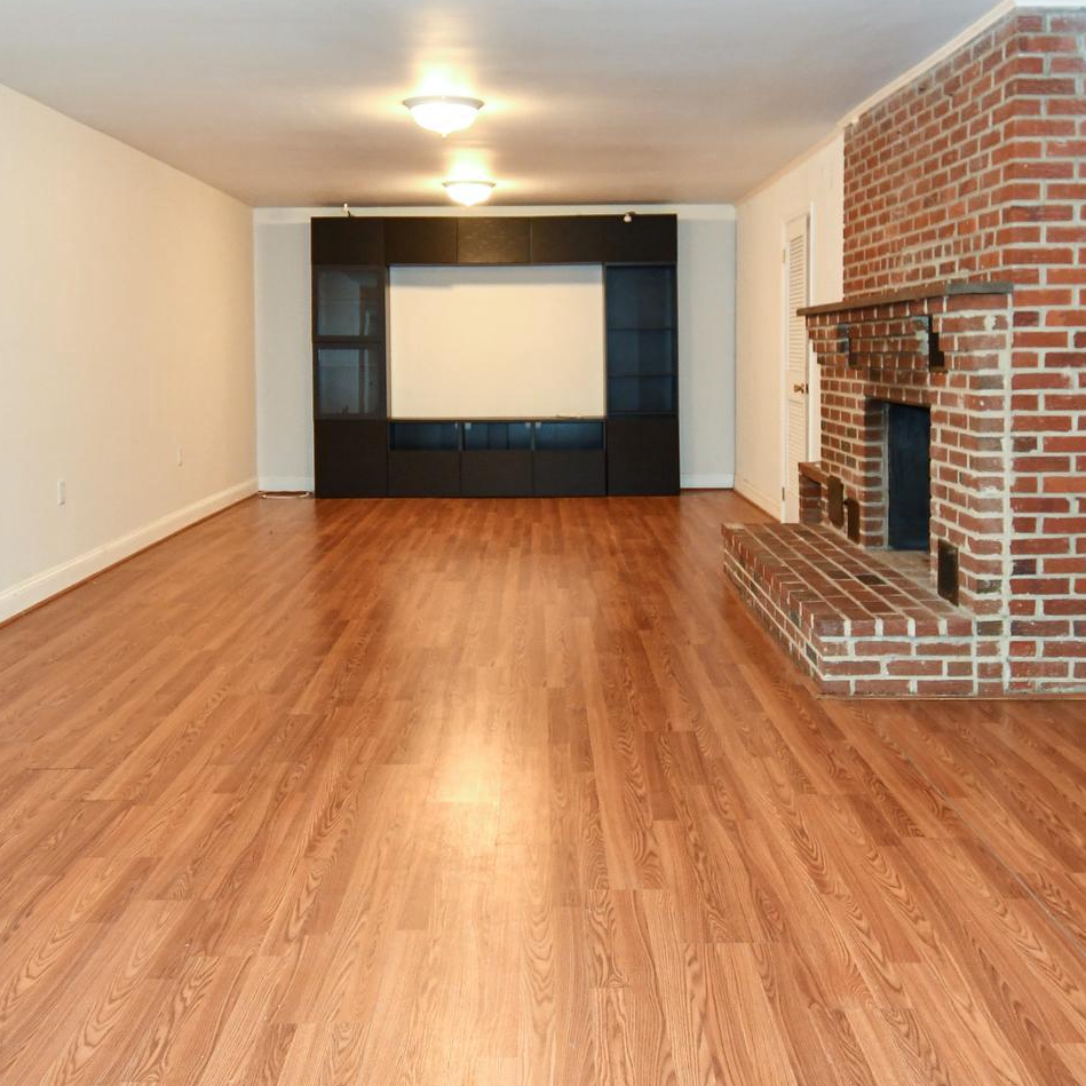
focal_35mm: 33
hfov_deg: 49.6
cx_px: 478
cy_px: 419
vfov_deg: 49.3
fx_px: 1171
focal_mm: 12
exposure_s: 1/60
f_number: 4
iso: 1100
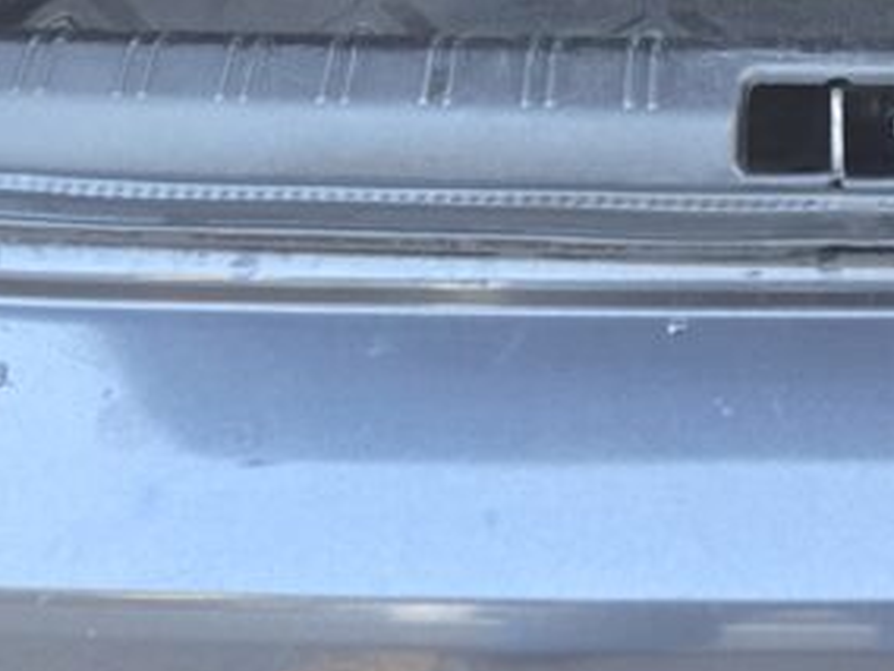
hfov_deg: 22.9
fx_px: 2144
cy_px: -387
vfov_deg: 16.0
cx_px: 828
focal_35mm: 83
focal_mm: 5.4
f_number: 1.8
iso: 400
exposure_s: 1/120
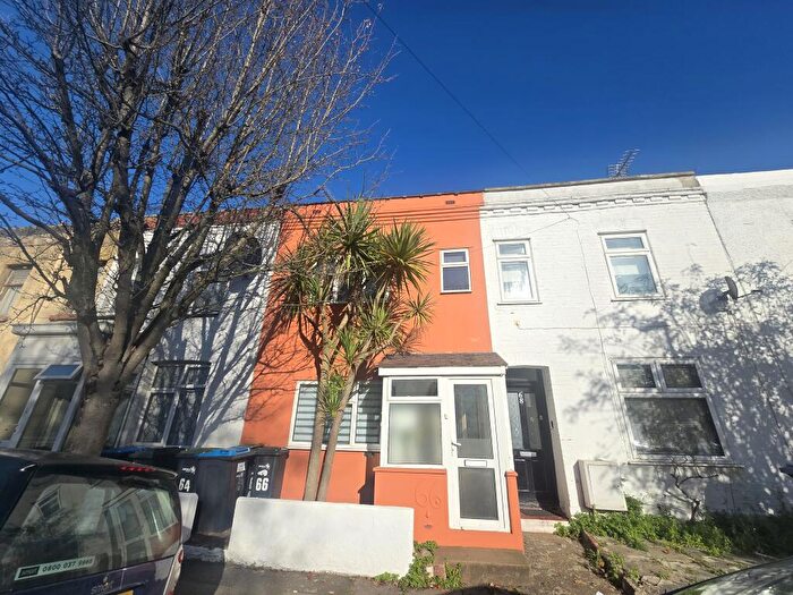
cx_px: 396
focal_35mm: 13
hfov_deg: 106.2
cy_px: 298
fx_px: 298
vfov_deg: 89.9
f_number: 2.2
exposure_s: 1/2524
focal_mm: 2.2
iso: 50
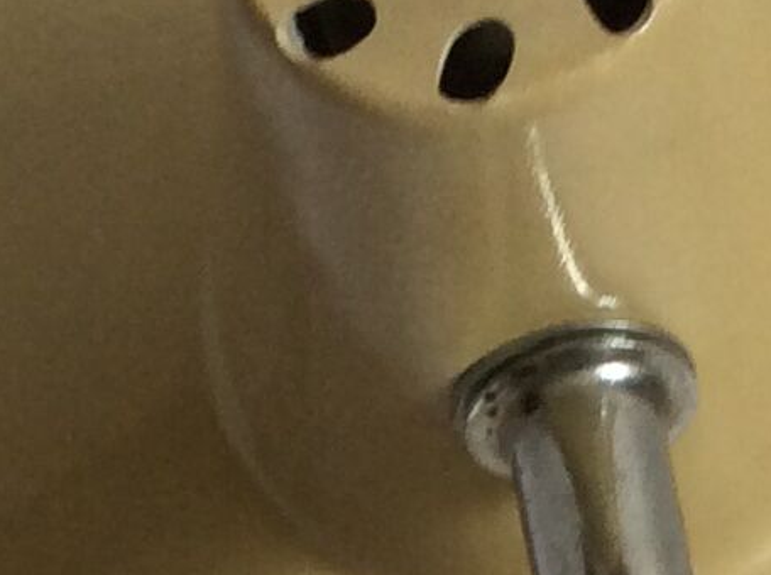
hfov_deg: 10.9
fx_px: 4045
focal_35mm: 182
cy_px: 1224
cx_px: 453
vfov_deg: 7.7
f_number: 2.4
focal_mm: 3.3
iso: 40
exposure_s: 1/33
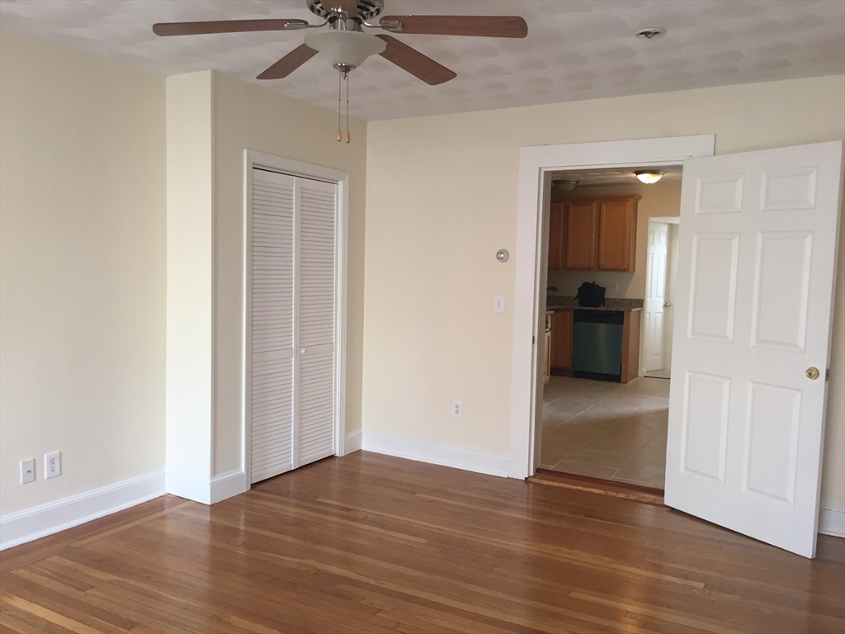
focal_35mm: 29
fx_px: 708
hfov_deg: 61.7
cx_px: 422
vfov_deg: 48.2
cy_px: 317
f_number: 2.2
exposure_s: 1/30
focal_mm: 4.15
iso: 64
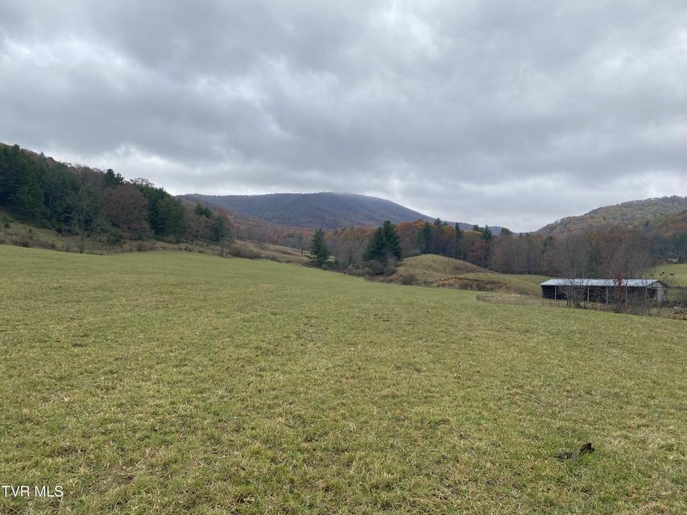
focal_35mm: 26
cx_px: 344
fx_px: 516
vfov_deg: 53.1
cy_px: 258
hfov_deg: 67.3
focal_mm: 4.25
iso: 32
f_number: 1.8
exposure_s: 1/905
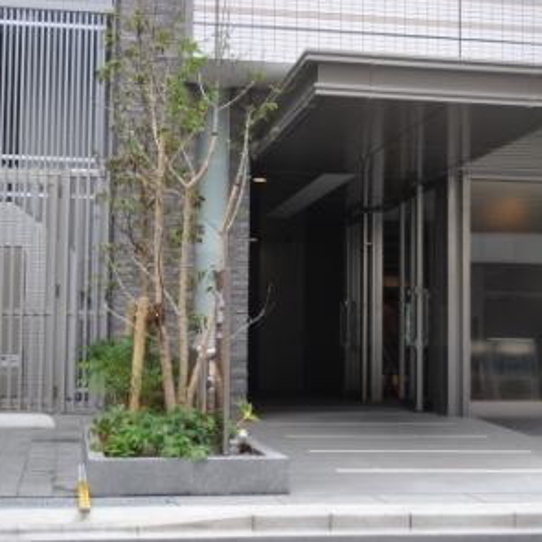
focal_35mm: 66
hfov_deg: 26.1
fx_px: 1169
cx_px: 296
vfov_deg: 26.1
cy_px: 268
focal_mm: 34
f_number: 5.6
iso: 180
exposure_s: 1/125
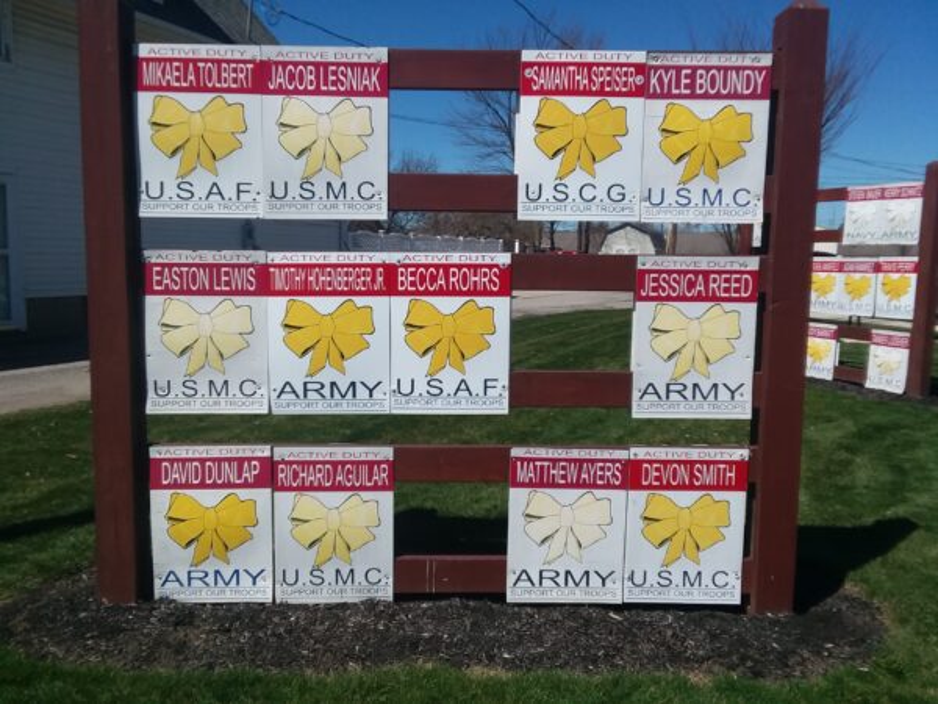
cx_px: 469
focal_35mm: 29
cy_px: 352
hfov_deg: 61.7
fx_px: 786
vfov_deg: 48.2
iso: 40
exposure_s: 1/2867
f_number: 1.9
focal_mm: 2.47
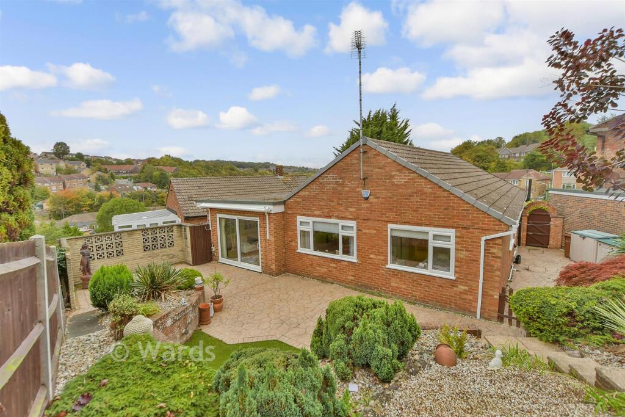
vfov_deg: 77.3
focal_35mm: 15
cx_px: 312
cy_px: 208
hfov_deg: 100.4
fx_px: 260
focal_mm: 10
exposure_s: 1/160
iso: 500
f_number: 6.3
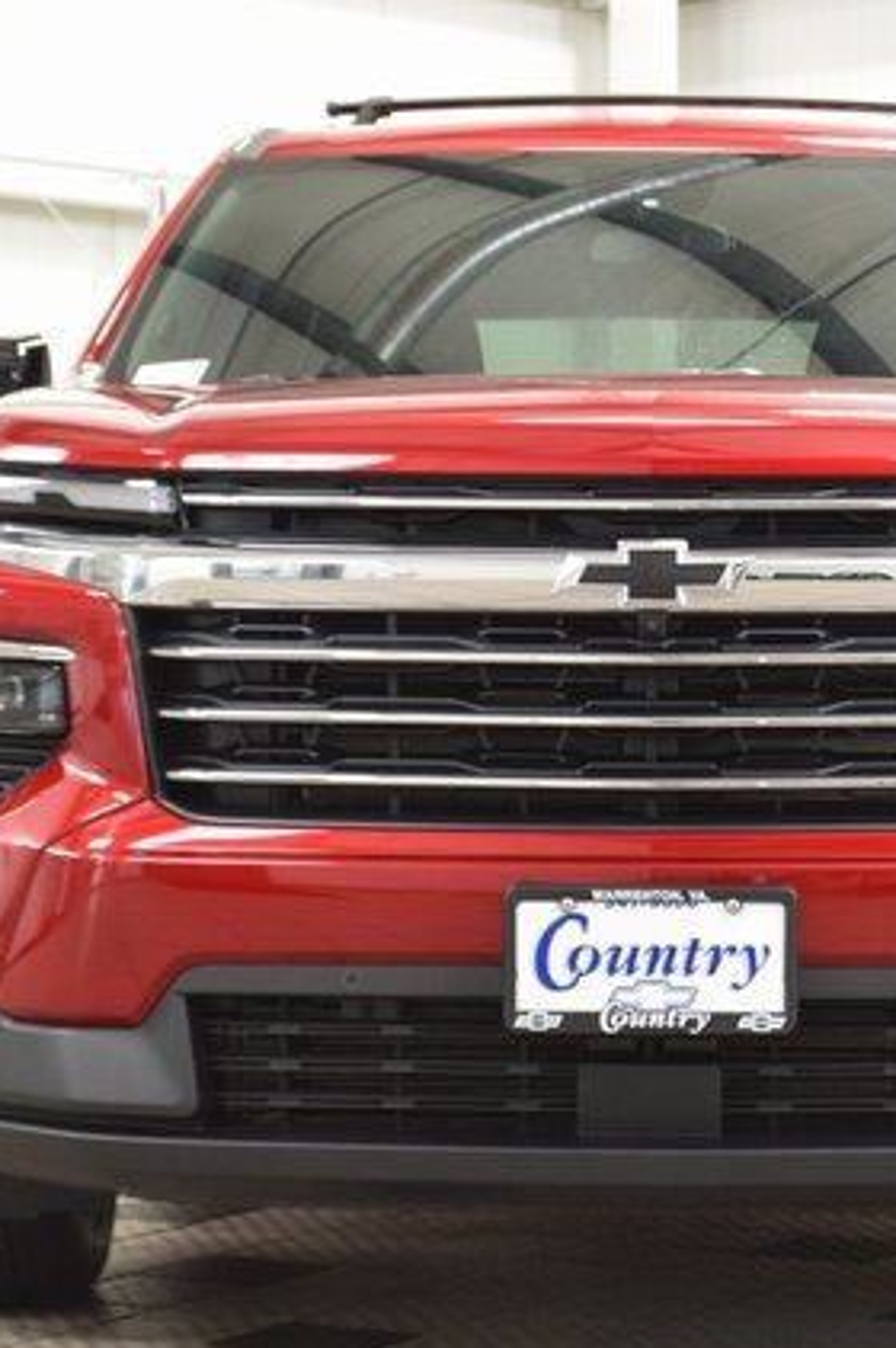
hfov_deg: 13.0
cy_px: 677
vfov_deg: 19.5
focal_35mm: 105
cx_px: 653
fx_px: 3926
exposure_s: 1/30
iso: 1600
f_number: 6.3
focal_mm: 46
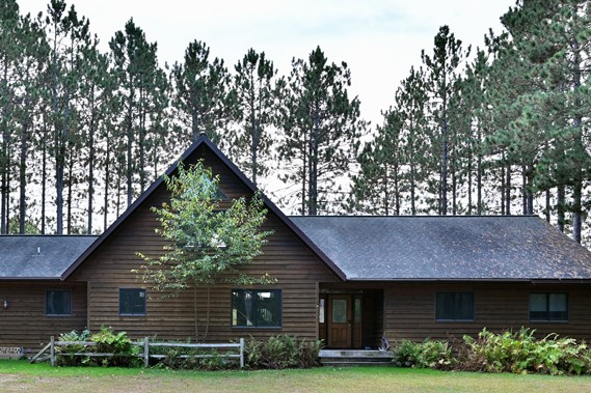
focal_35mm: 42
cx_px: 182
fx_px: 689
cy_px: 338
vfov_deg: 30.7
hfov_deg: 45.5
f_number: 5.6
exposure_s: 1/160
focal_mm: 22
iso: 100
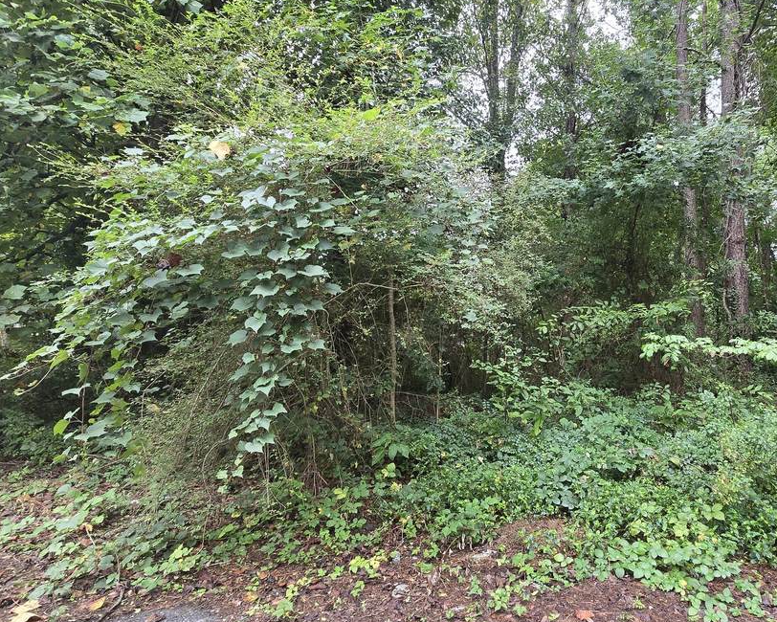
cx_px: 503
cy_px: 310
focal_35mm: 20
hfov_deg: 78.3
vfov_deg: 68.1
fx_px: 460
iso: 80
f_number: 2.2
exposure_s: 1/120
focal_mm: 2.2
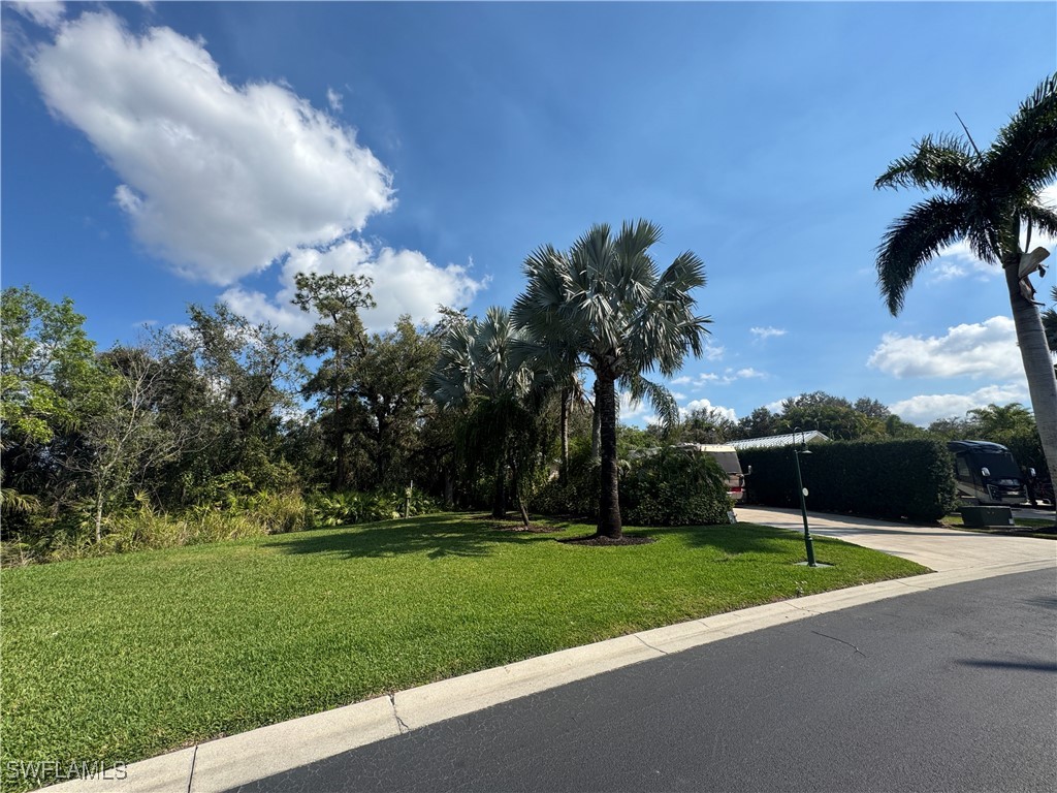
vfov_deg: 85.7
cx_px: 528
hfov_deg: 102.1
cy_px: 396
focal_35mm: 14
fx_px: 427
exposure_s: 1/1709
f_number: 2.2
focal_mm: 2.22
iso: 40
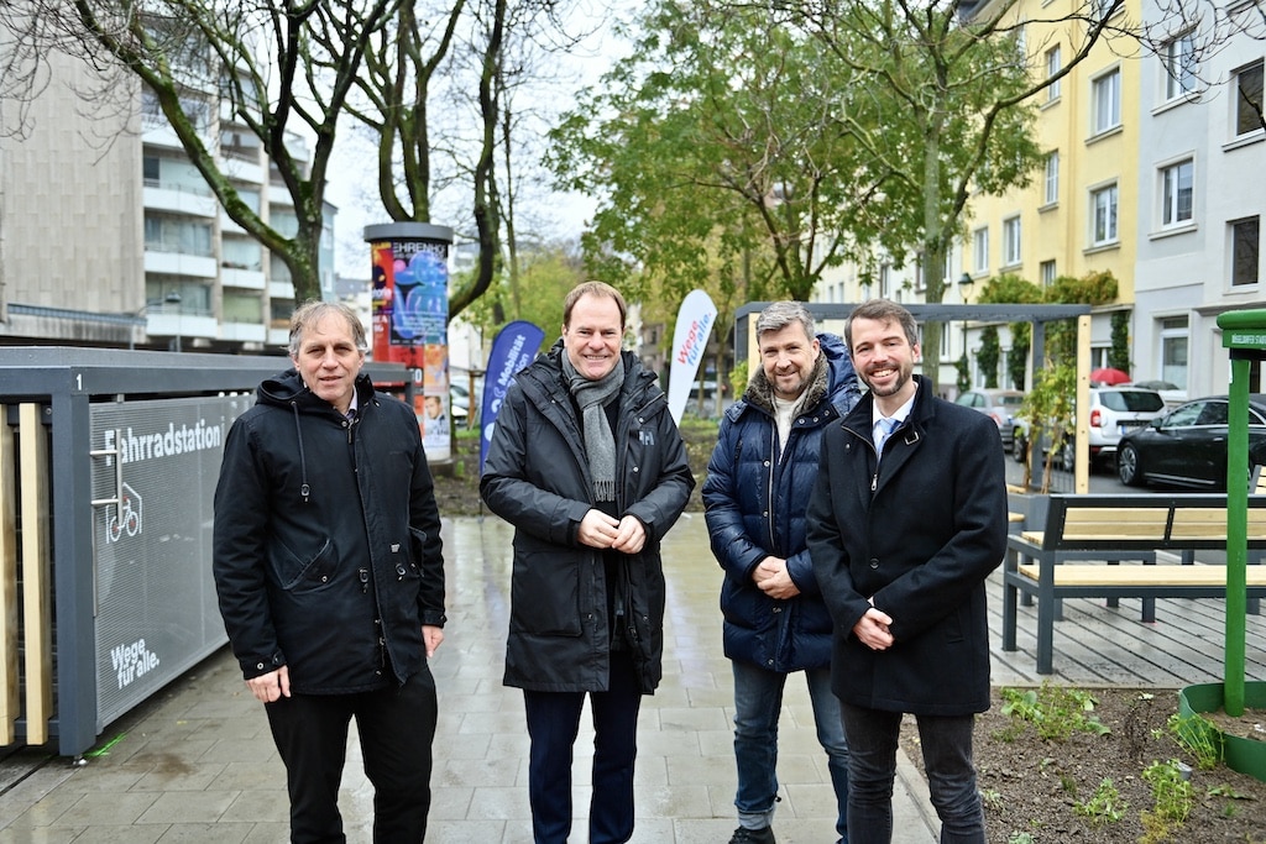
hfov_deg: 58.7
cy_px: 422
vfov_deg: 41.1
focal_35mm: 32
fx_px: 1125
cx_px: 633
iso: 125
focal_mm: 32
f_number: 2.8
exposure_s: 1/125
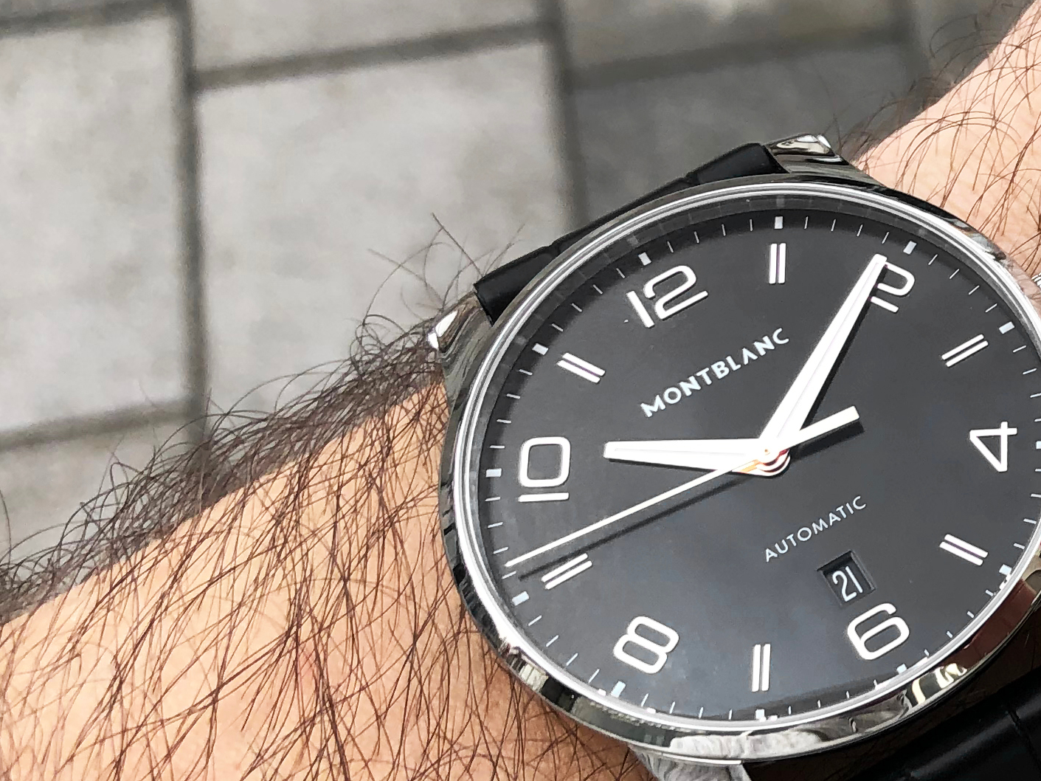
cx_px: 1451
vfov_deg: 18.4
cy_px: 375
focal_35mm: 80
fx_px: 2406
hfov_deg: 21.4
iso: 20
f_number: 1.8
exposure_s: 1/132
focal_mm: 4
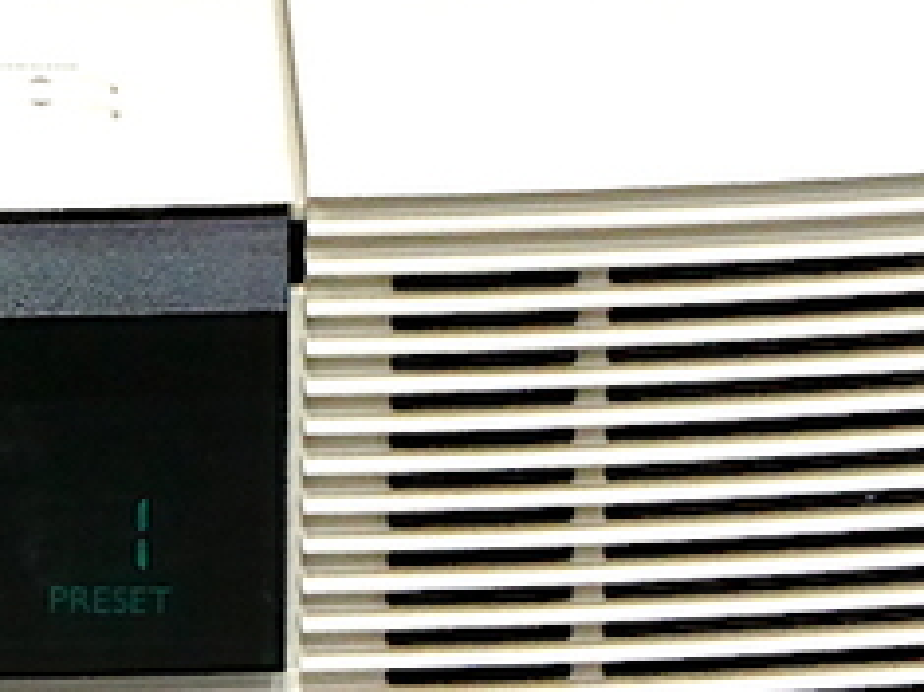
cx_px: -393
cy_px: 543
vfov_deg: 2.3
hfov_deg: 3.0
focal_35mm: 653
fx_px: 17422
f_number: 7.1
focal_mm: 28.7
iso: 400
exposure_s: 1/8
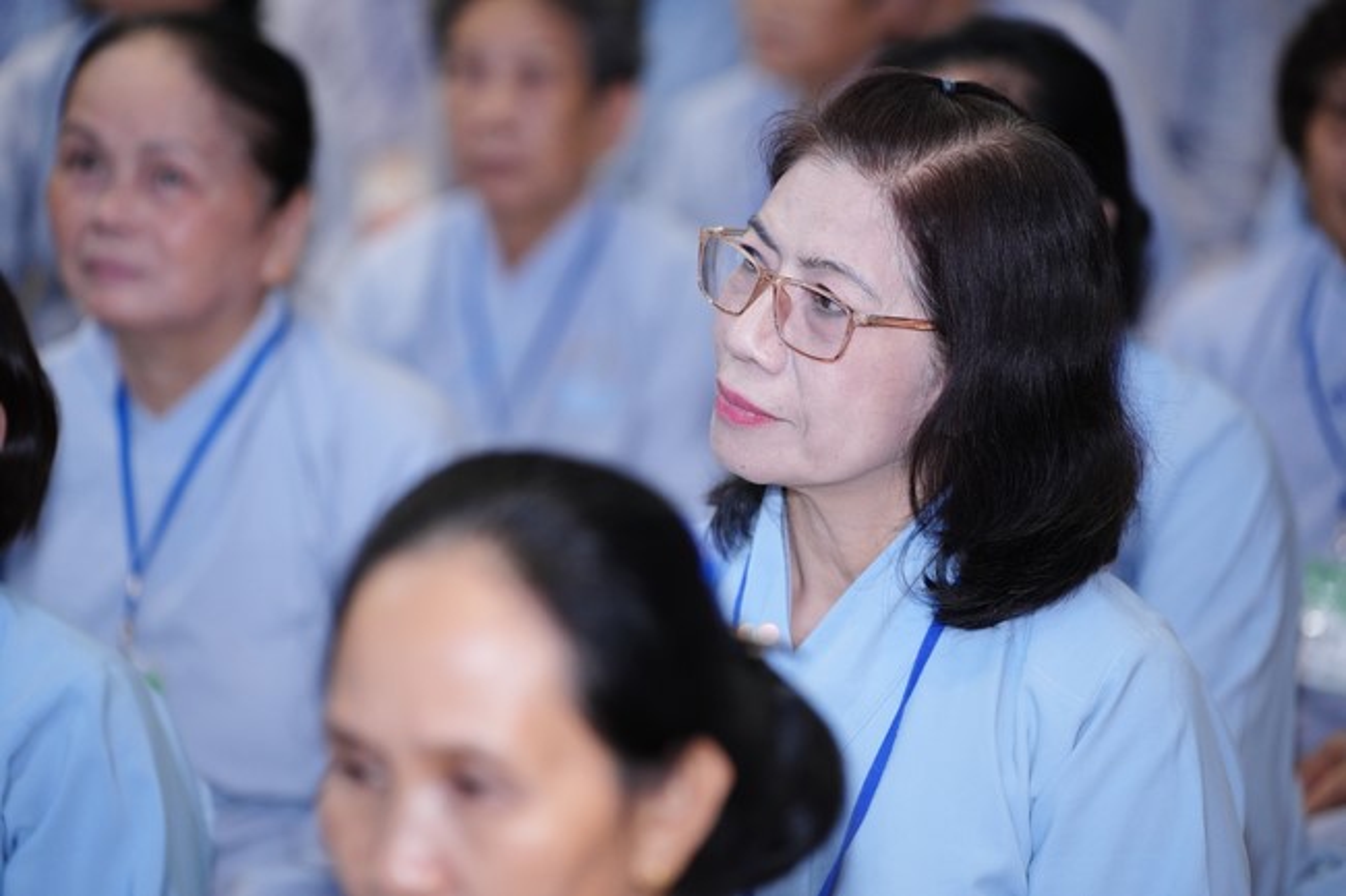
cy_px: 448
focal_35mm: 150
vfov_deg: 9.1
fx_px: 5607
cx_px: 673
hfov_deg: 13.7
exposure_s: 1/200
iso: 2500
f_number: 2.8
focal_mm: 150
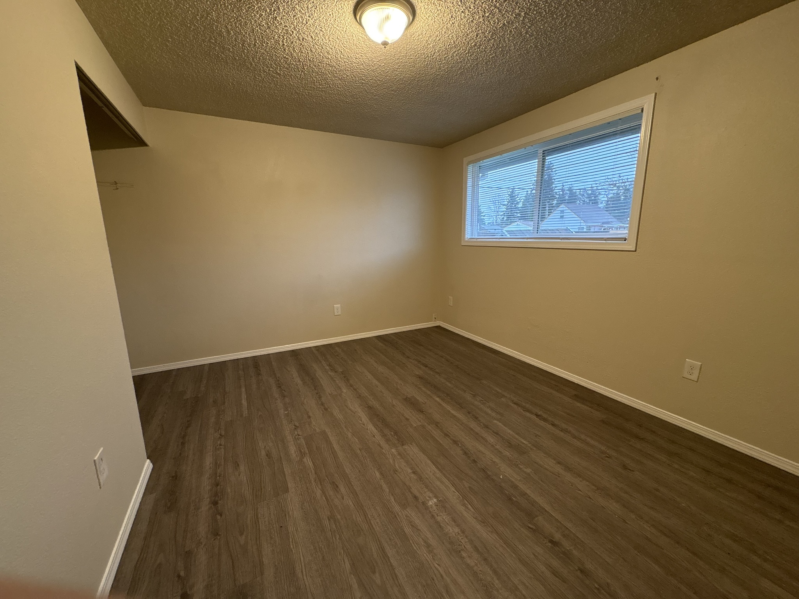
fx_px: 323
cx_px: 400
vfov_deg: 85.7
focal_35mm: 14
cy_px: 300
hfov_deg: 102.1
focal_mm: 2.22
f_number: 2.2
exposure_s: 1/60
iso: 320
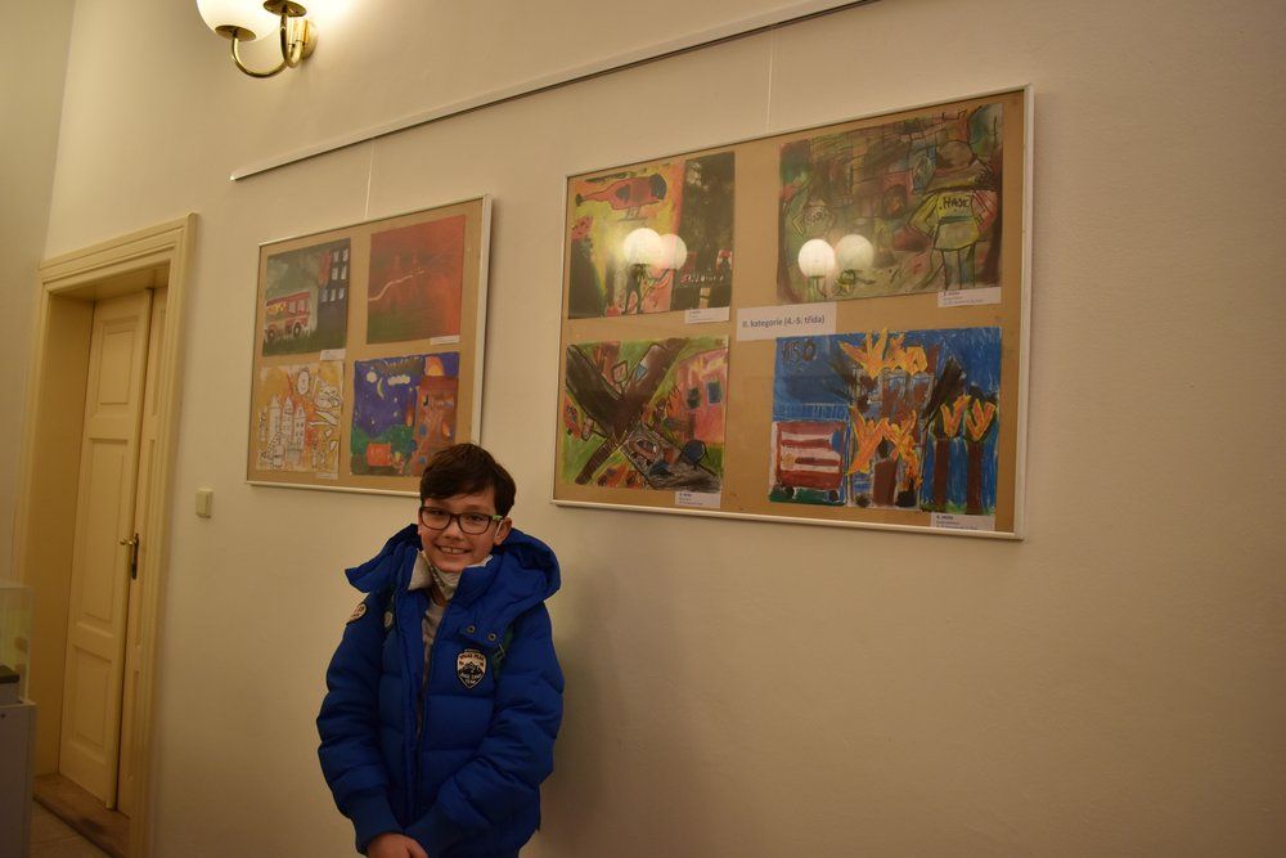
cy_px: 429
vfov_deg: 47.9
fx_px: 965
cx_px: 643
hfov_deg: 67.4
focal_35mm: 27
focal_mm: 18
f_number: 3.5
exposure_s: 1/30
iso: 450
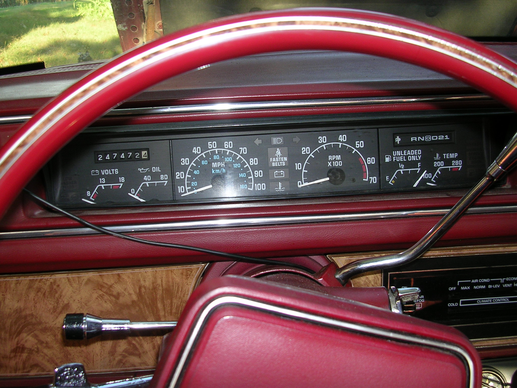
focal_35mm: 38
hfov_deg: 49.0
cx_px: 258
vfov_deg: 37.7
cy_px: 194
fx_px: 568
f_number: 2.8
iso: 50
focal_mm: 5.8
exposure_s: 1/60.1
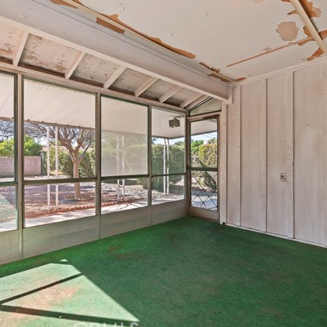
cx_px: 135
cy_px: 168
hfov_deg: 77.0
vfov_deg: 77.7
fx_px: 203
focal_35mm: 19
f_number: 10
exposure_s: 1/50
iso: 500
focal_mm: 14
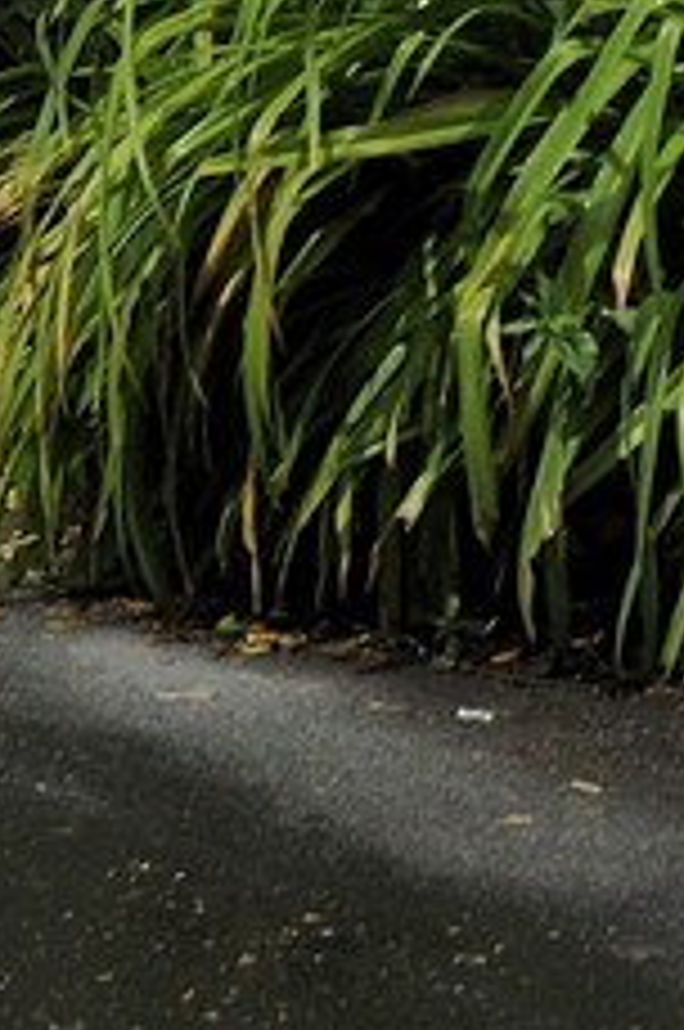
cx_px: 1314
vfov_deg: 6.2
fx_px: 9004
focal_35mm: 315
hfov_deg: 4.3
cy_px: -1633
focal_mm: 45
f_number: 5.6
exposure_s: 1/8000
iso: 800
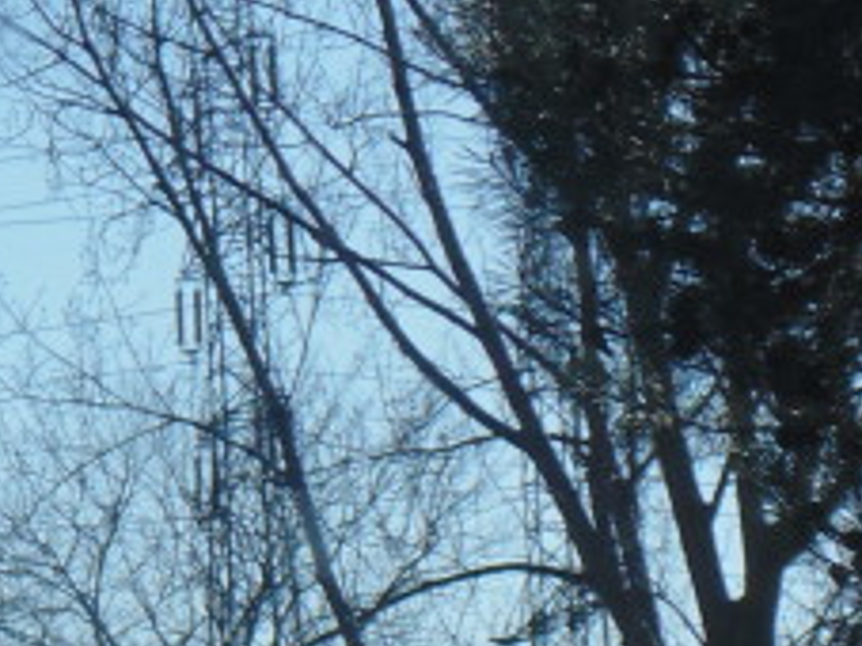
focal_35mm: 239
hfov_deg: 8.0
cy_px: 999
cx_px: -687
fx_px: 5948
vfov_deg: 6.1
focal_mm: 9.5
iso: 80
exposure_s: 1/1000
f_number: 3.9
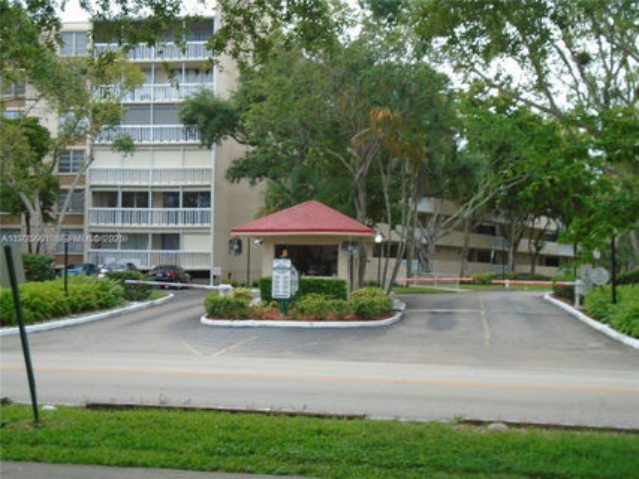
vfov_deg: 29.7
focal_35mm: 49
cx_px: 320
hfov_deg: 38.9
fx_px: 904
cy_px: 240
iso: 100
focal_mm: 8.7
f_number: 4.5
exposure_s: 1/80
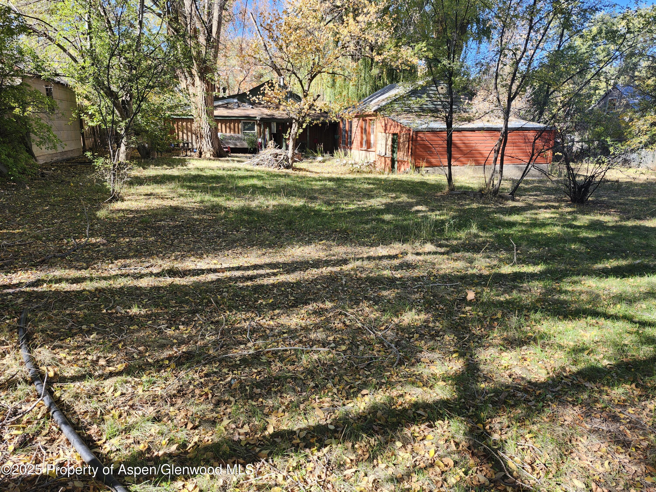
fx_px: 436
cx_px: 328
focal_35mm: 23
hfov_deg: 73.9
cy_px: 246
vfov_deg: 58.9
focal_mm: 5.54
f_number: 1.8
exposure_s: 1/225
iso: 25
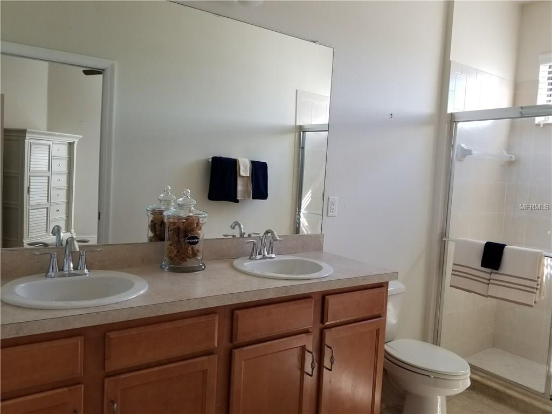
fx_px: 415
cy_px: 207
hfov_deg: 67.3
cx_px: 276
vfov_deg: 53.1
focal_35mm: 26
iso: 64
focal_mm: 4.25
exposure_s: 1/60
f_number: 1.7
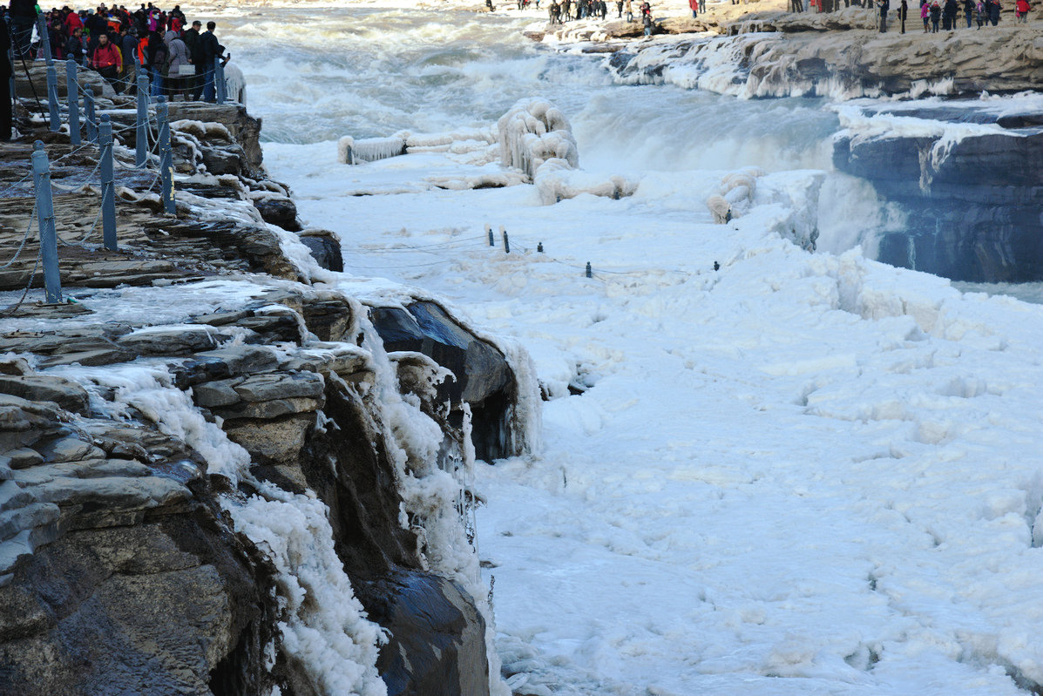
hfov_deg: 17.1
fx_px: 3478
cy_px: 348
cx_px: 522
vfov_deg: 11.4
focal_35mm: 120
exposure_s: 1/160
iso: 160
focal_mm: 120
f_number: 9
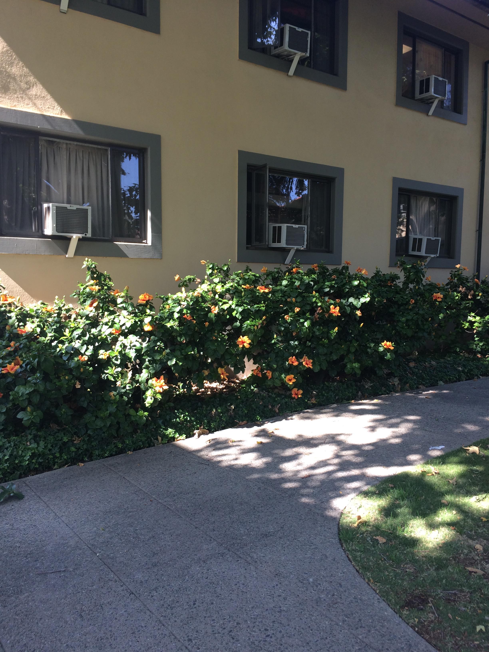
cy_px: 326
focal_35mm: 29
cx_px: 244
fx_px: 546
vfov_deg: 61.7
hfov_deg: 48.2
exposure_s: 1/130
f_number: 2.2
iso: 32
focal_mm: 4.15
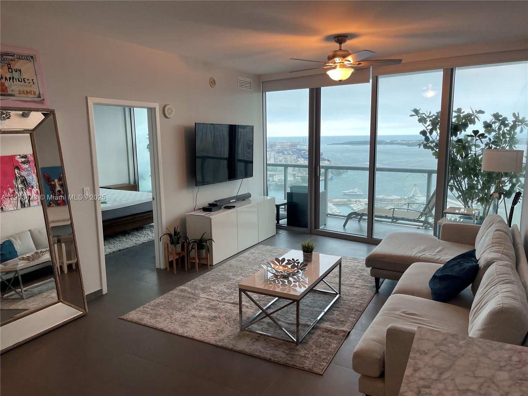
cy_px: 198
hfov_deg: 67.3
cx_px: 264
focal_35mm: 26
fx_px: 397
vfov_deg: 53.1
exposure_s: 1/120
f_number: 1.6
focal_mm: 5.1
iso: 100
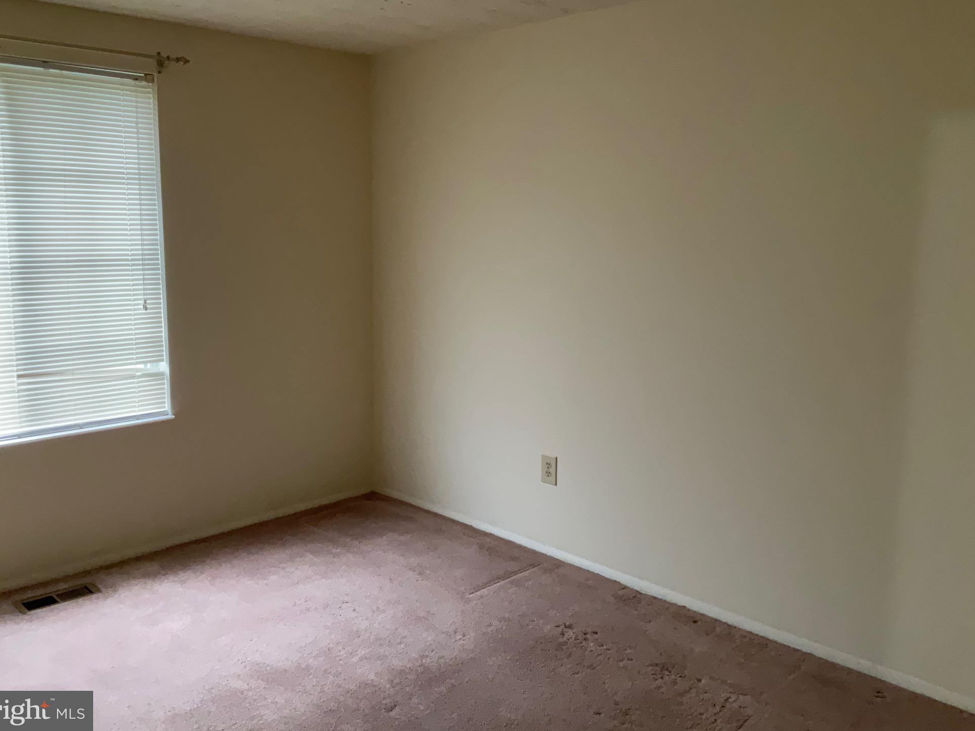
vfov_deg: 45.4
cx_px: 487
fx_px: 873
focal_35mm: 31
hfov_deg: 58.4
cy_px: 342
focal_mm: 3
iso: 200
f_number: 1.8
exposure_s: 1/60
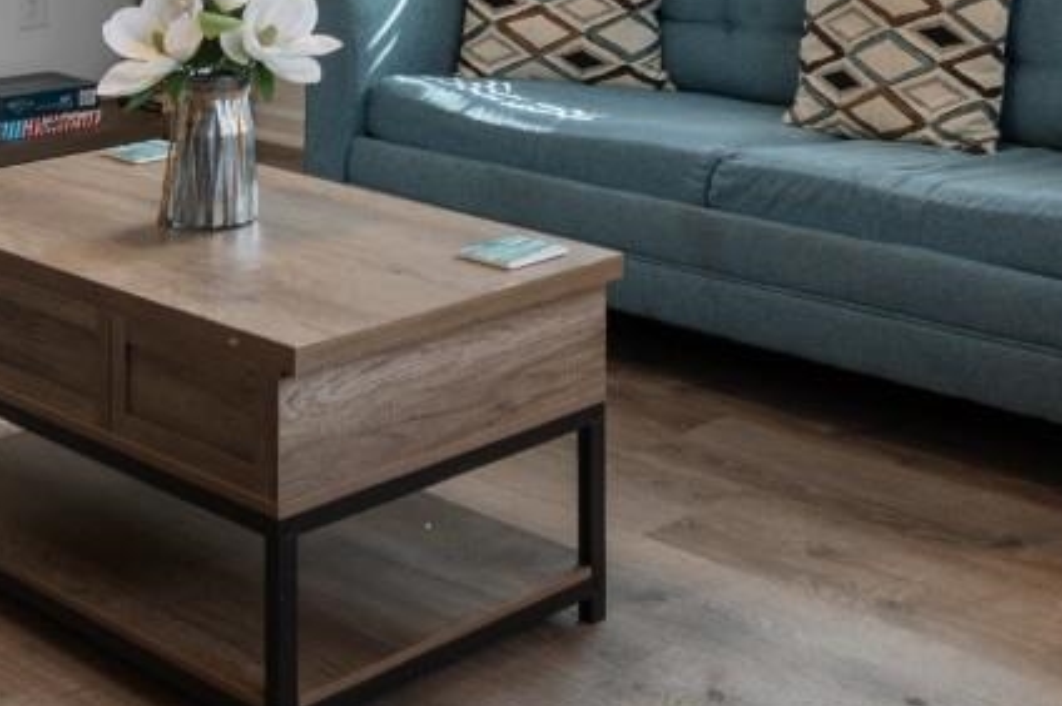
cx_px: 726
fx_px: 1916
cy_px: -290
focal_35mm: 65
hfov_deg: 30.7
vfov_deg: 18.9
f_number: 4.8
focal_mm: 11.5
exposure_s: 1/2
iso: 100
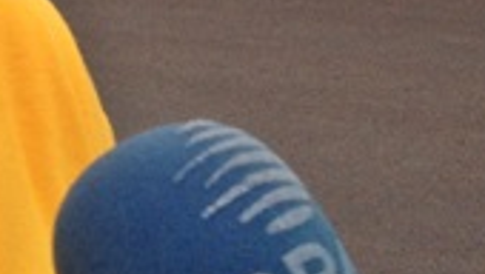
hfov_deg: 12.8
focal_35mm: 161
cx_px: -184
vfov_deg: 7.3
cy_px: -217
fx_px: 2072
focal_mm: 4.28
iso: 80
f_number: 2.4
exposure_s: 1/120
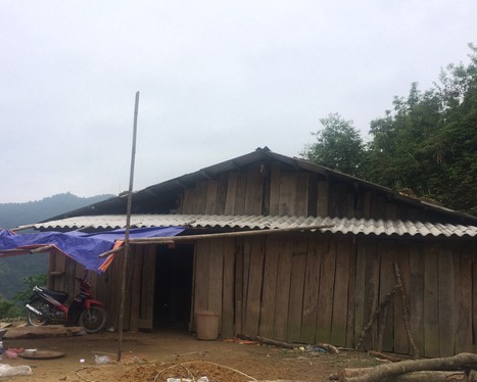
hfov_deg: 45.7
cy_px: 213
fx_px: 565
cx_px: 212
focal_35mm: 40
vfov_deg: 37.3
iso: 32
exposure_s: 1/100
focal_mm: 4.15
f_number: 2.2
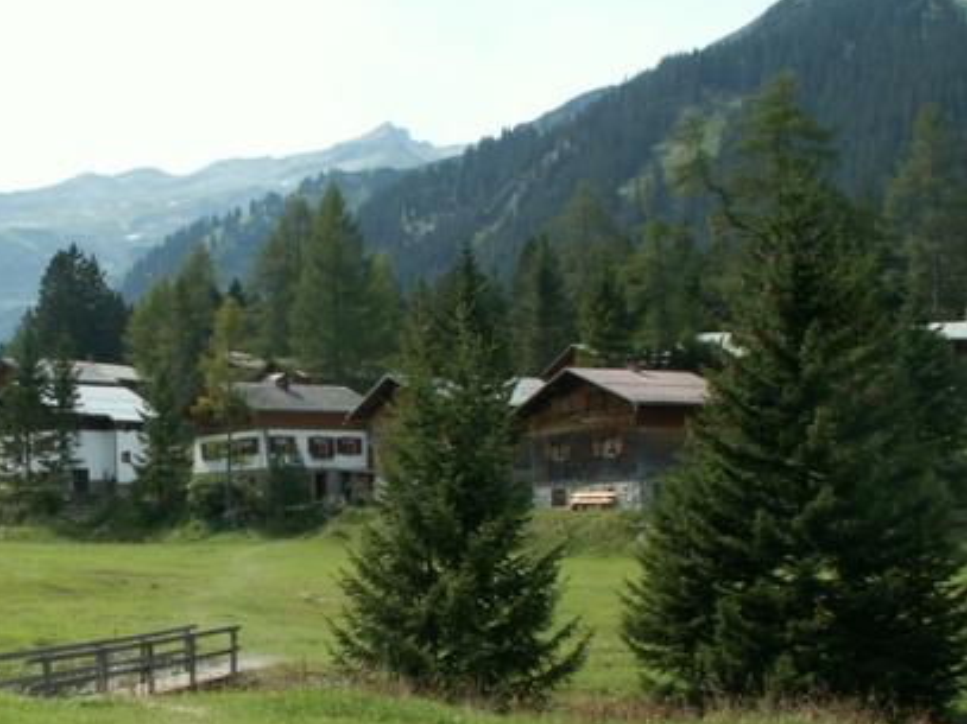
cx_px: 209
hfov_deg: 34.0
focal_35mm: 55
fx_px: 1536
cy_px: 482
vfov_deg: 26.4
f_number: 5.6
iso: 50
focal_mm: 5.86
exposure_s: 1/125
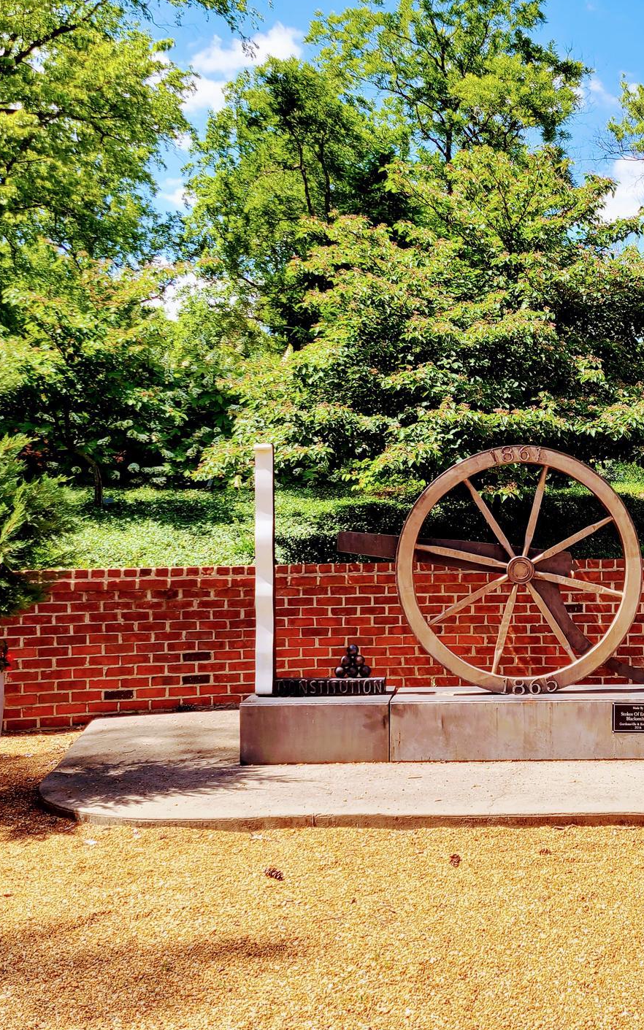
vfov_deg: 49.3
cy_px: 537
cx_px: 517
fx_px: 1123
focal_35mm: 40
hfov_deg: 31.2
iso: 40
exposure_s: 1/790
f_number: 1.8
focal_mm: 5.4
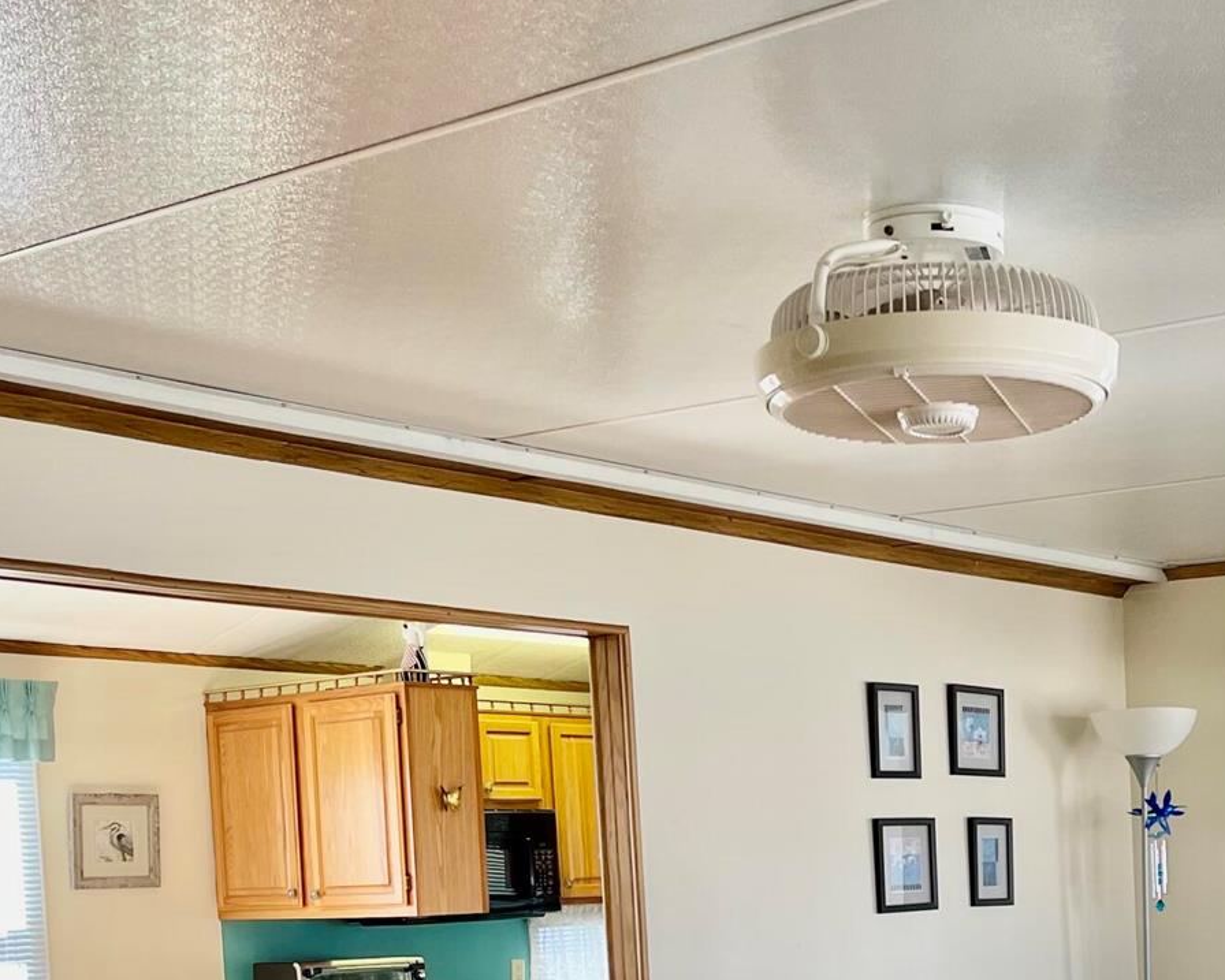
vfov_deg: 25.0
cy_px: 984
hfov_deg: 31.4
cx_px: 1025
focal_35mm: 58
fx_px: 2103
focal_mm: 5.1
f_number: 1.6
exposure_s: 1/120
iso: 80
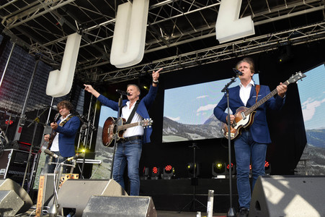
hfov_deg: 73.8
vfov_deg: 53.1
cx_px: 162
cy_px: 108
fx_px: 217
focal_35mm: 24
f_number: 8
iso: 500
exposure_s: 1/160
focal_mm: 24
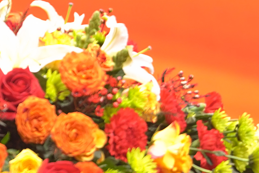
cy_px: -25
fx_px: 6401
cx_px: -99
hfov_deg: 2.3
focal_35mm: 890
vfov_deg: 1.5
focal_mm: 191
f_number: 4.5
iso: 1000
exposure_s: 1/80
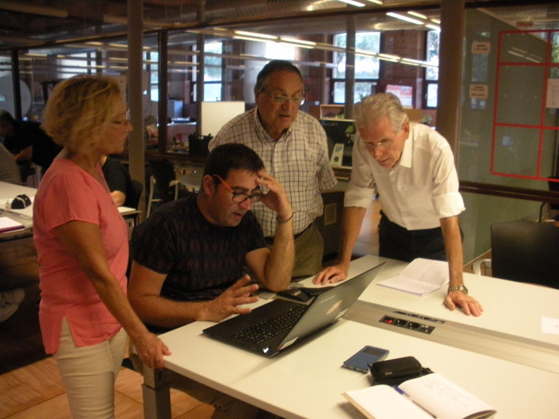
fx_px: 565
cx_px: 280
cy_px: 210
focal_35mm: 35
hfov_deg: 52.6
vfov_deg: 40.7
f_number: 3.5
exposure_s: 1/34
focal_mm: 6.3
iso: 400
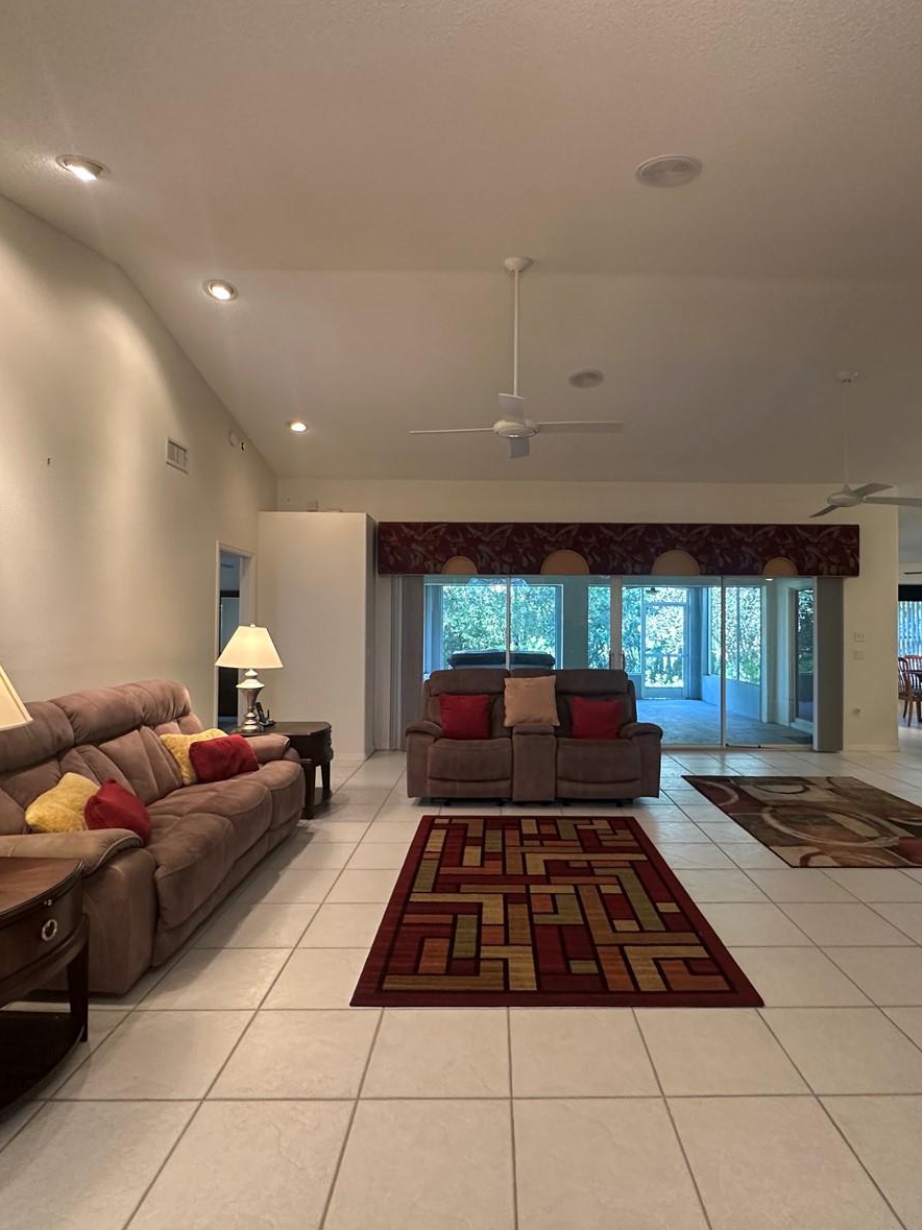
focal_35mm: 19
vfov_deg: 84.7
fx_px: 675
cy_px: 612
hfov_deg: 68.5
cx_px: 507
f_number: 2.2
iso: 320
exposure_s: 1/60
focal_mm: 2.22
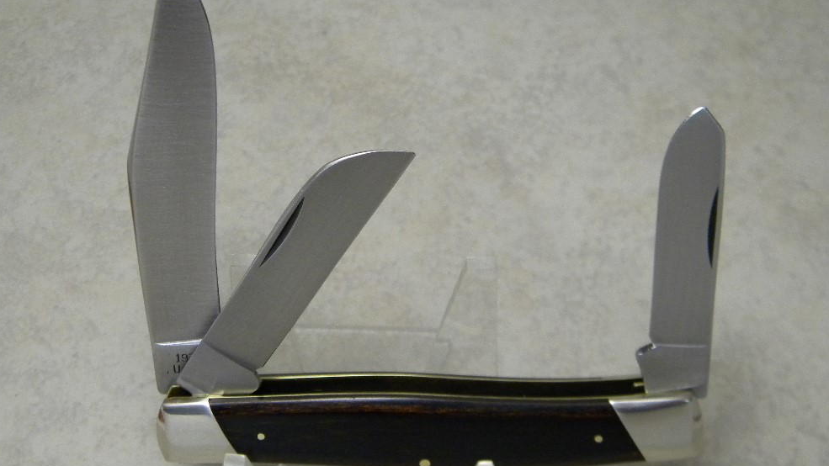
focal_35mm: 52
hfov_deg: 39.9
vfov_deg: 23.1
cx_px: 409
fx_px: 1143
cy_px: 233
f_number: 3.9
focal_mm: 8.6
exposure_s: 1/37.2
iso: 400
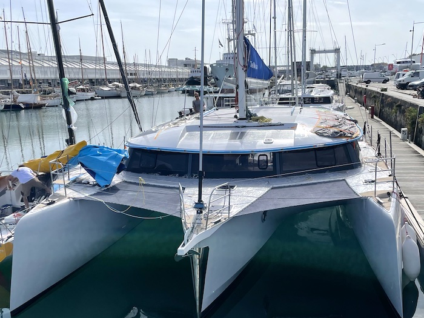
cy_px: 159
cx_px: 212
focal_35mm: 26
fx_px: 318
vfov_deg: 53.1
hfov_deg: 67.3
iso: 32
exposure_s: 1/5556
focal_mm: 4.2
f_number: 1.6
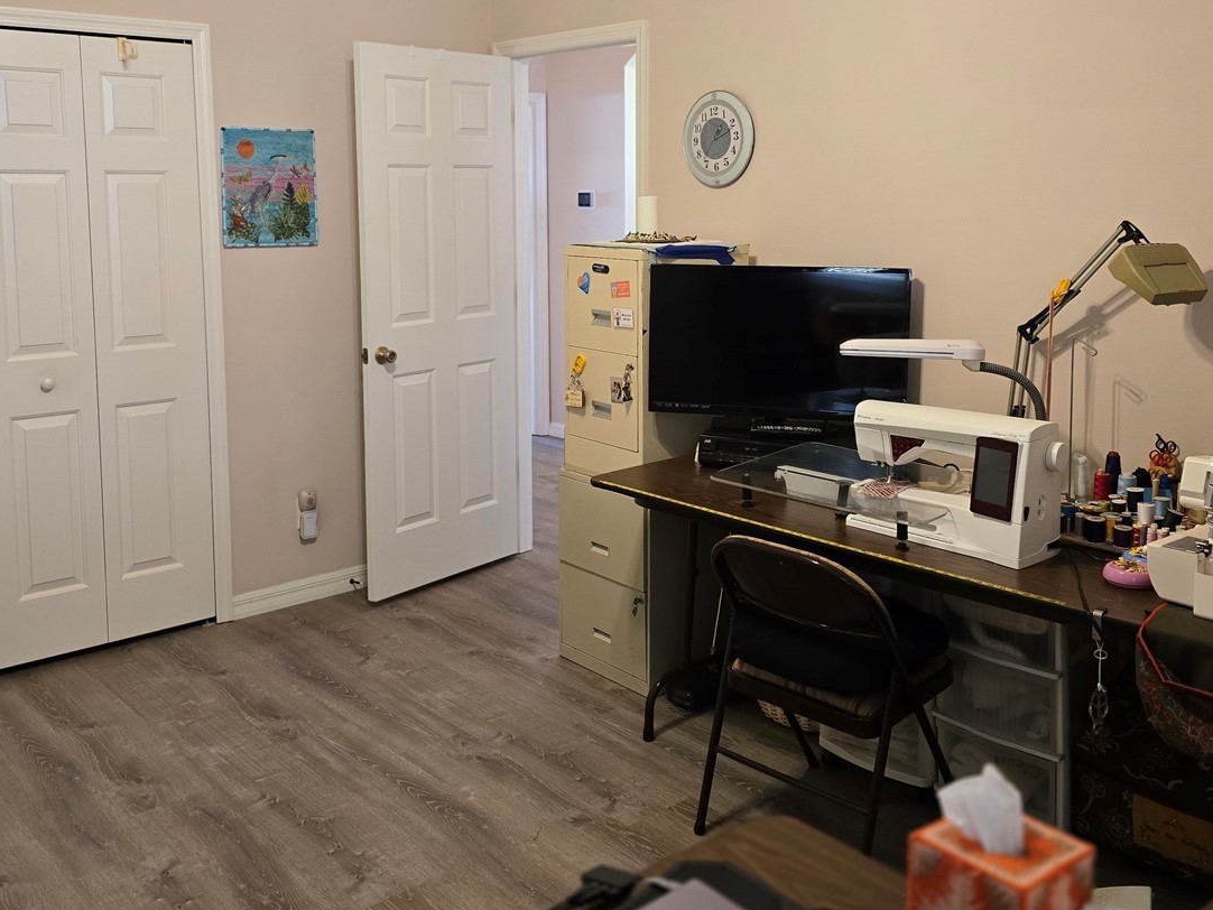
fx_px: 1192
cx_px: 585
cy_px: 323
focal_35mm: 34
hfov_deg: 53.9
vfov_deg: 41.4
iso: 500
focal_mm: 6.3
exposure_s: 1/120
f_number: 1.7
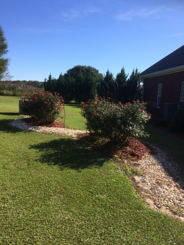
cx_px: 92
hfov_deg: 48.2
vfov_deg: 61.7
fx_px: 206
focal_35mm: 29
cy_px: 122
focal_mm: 4.15
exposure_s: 1/1642
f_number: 2.2
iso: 32
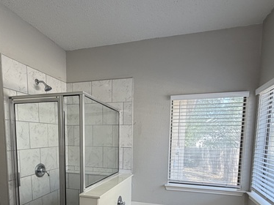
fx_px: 190
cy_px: 158
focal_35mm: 24
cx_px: 126
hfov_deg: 71.5
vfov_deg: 53.8
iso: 125
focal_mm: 2.22
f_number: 2.2
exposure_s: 1/120
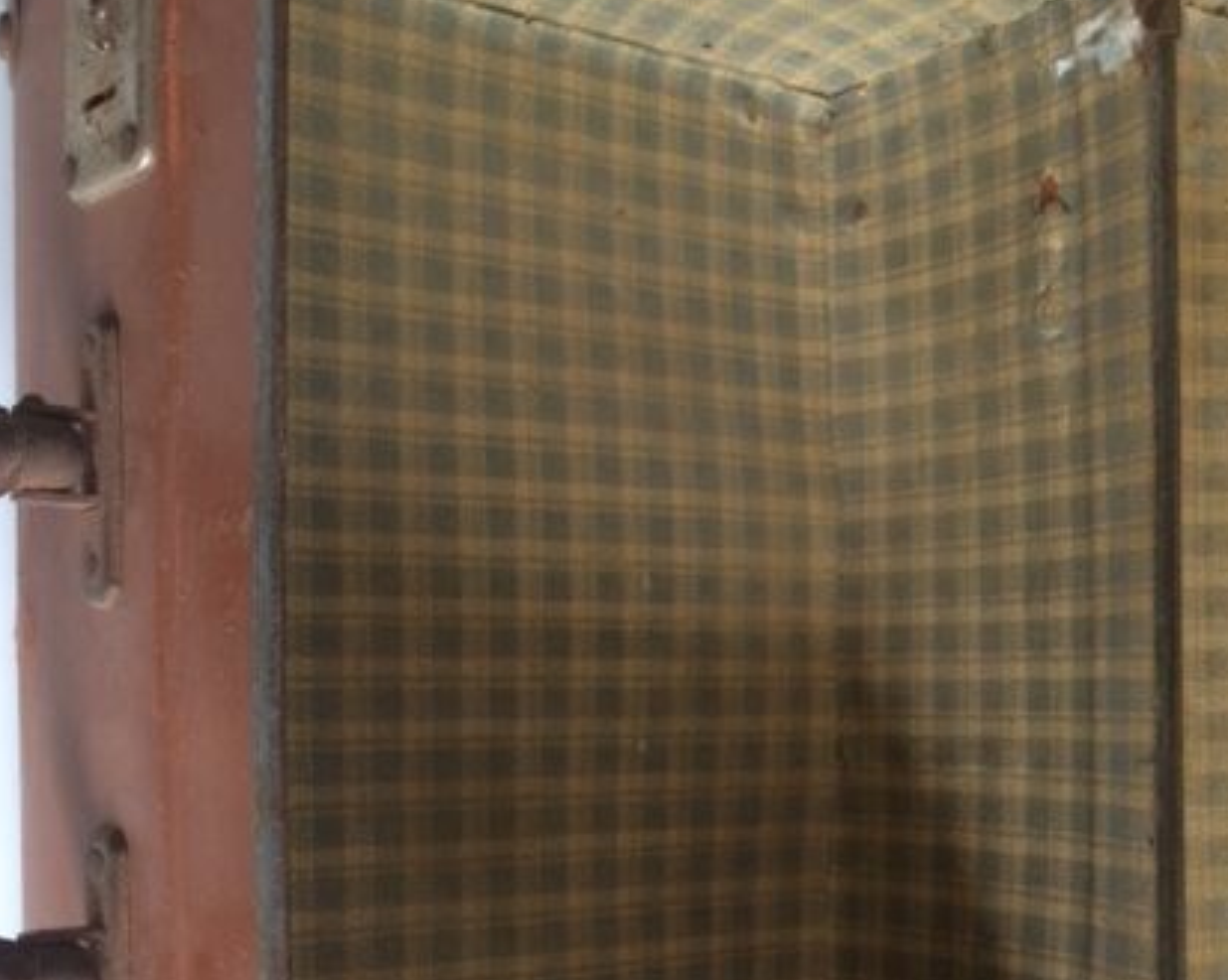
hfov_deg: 42.0
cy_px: 715
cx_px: 534
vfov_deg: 33.5
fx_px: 1598
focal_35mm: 44
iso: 160
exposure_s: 1/33
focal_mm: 4.15
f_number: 2.2
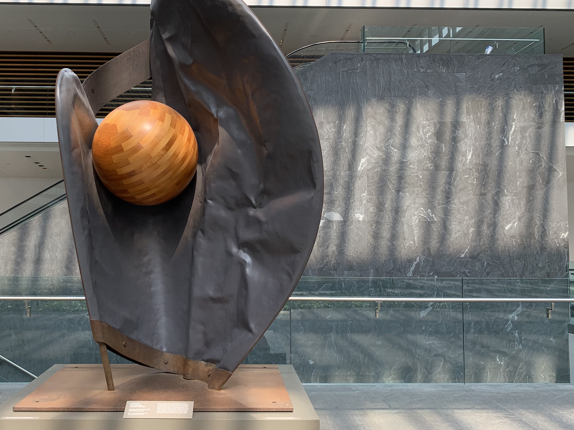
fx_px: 547
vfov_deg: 42.9
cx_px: 236
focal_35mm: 33
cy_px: 204
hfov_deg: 55.0
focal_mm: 4.25
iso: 25
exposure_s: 1/382
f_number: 1.8
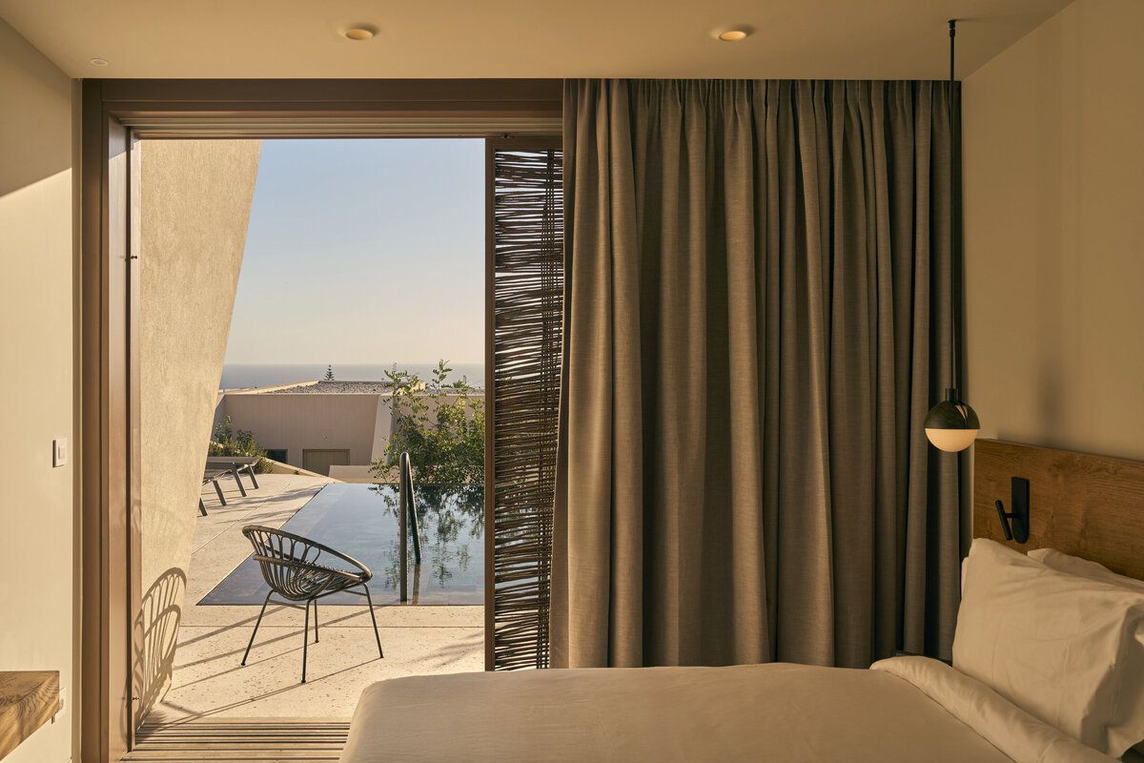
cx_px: 572
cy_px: 382
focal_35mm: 31
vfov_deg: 42.3
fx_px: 985
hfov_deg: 60.3
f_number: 9
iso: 200
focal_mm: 31
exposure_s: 1/60
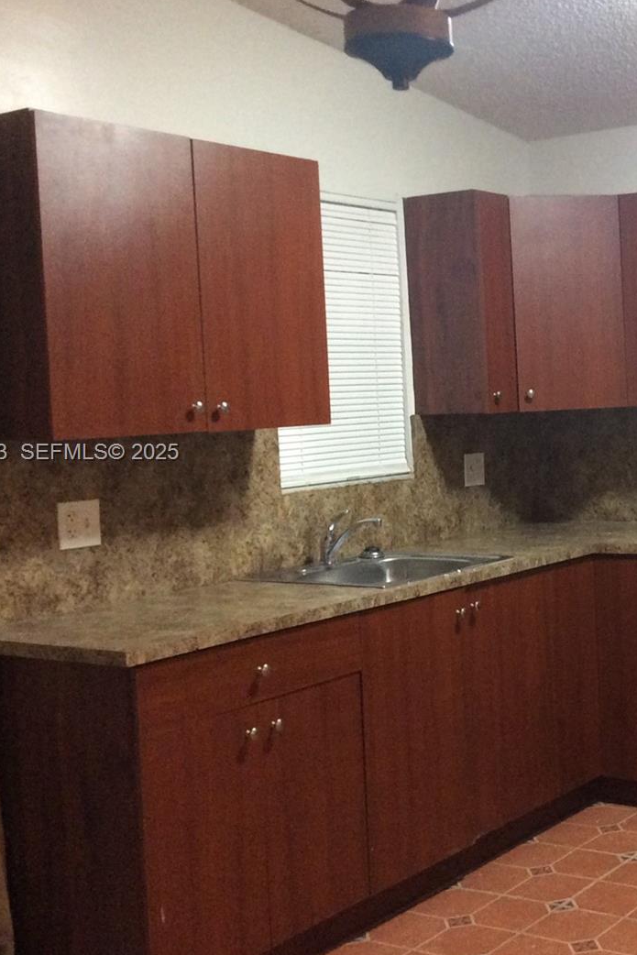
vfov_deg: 38.9
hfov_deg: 25.3
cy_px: 454
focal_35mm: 51
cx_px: 627
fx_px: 1353
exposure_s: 1/20
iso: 250
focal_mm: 3.3
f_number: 2.4
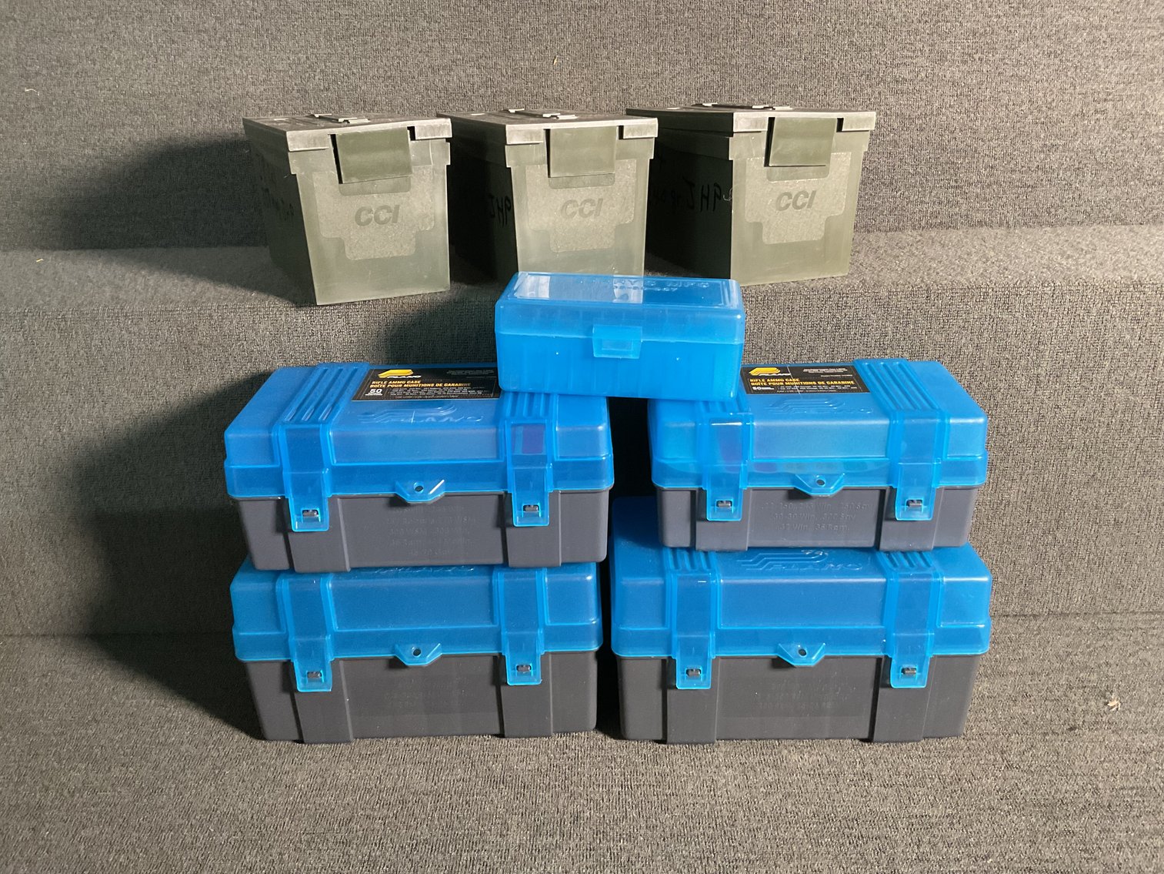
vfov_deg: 48.2
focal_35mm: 29
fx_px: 975
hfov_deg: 61.7
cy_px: 437
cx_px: 582
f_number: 1.8
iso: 200
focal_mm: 3
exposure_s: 1/60
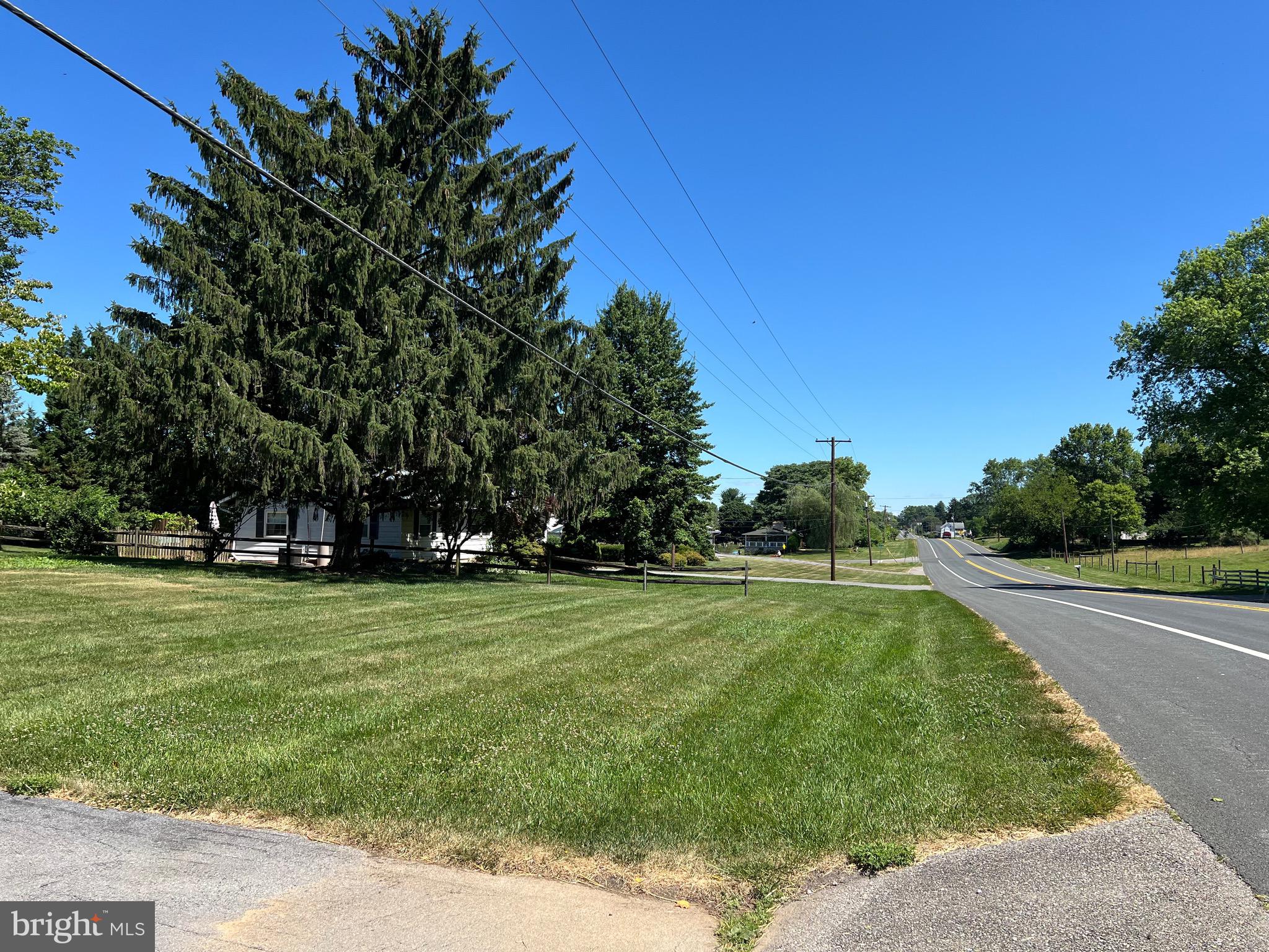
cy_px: 476
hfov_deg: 67.3
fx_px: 953
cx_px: 634
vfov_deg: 53.1
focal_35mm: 26
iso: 50
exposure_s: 1/2994
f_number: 1.5
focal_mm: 5.7
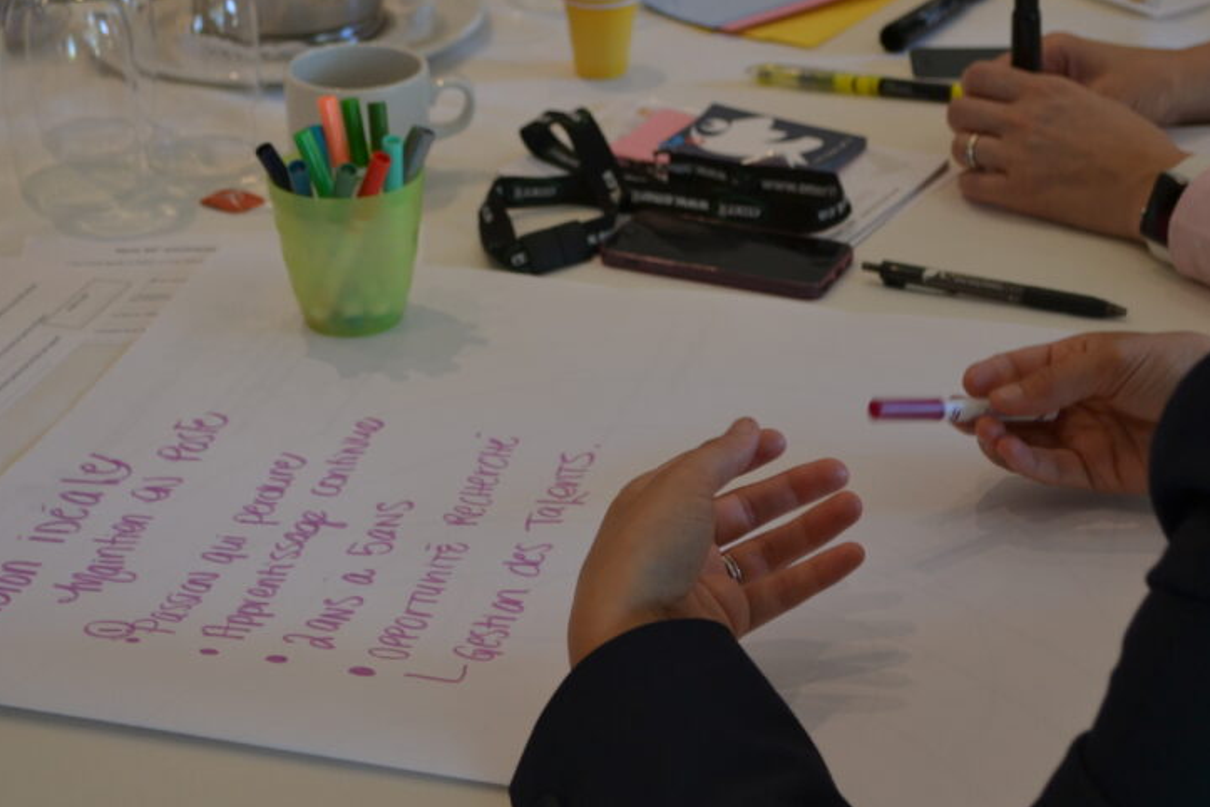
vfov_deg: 16.1
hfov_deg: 23.9
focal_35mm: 85
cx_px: 577
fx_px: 2857
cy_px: 445
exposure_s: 1/25
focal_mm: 40
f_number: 5.3
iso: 400
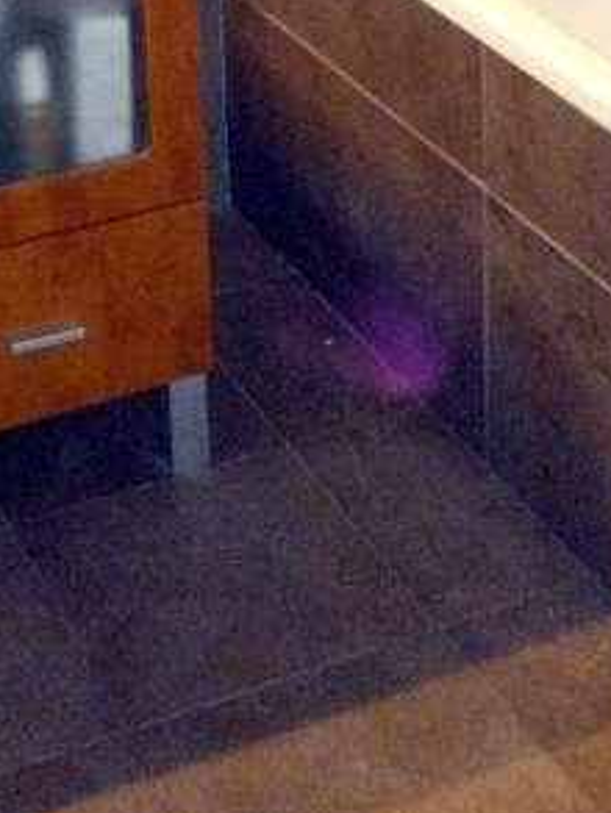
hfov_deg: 17.0
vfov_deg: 19.9
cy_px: -383
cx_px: 112
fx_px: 2022
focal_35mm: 86
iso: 800
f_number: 3.1
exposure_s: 1/15
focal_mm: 5
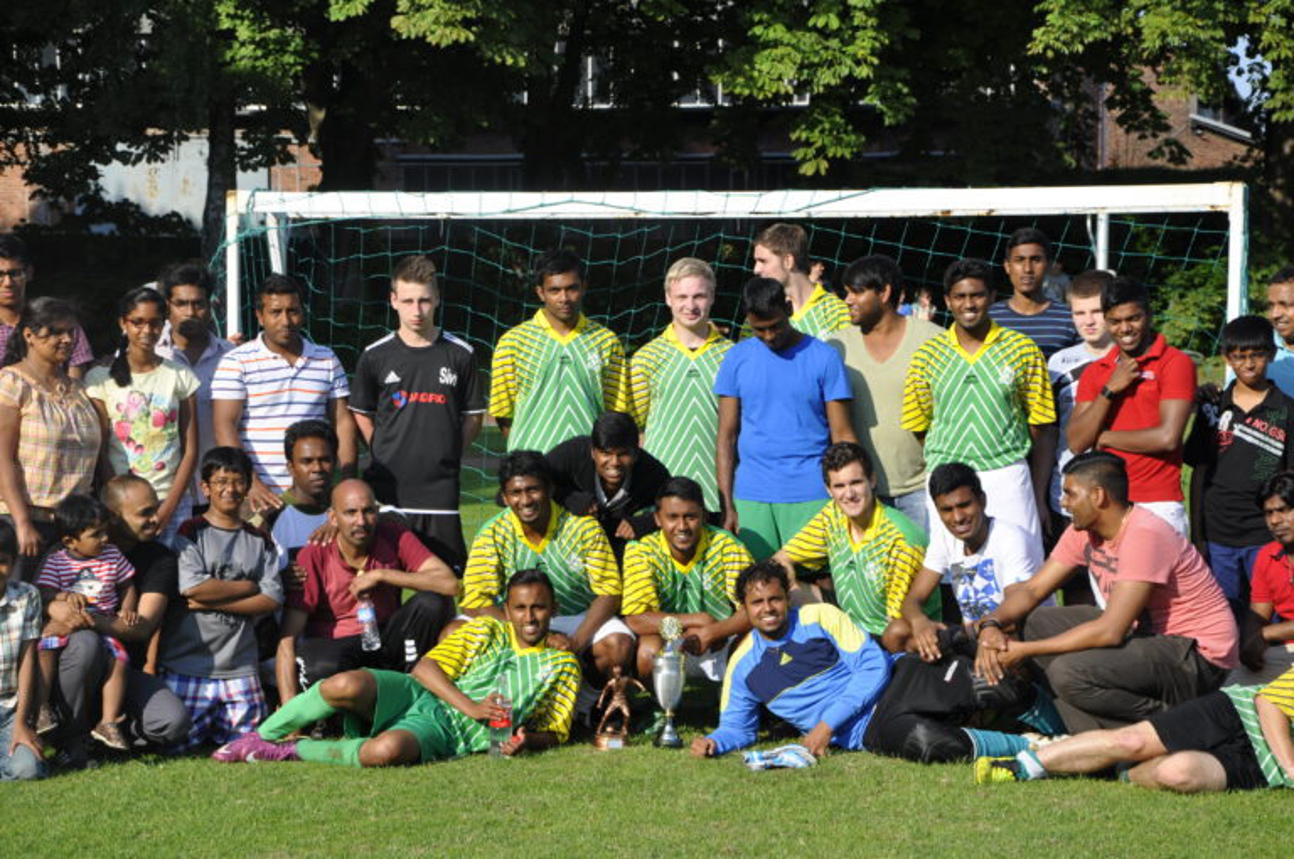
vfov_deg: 14.7
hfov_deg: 21.9
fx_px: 3339
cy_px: 430
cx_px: 647
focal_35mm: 93
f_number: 9
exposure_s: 1/320
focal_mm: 62
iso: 200
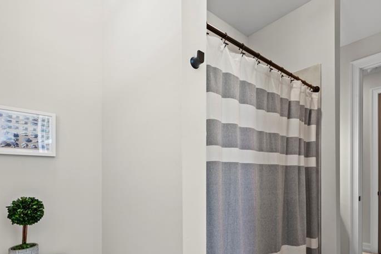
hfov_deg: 81.2
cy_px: 182
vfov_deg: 57.2
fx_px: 222
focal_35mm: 21
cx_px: 200
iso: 200
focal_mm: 14
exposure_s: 1/2.5
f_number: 11
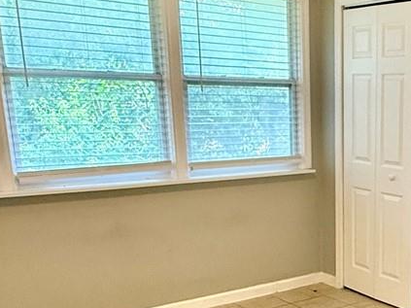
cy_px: 261
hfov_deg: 33.5
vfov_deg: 26.8
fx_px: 629
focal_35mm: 53
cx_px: 396
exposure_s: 1/120
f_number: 2.2
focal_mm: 2.22
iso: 160
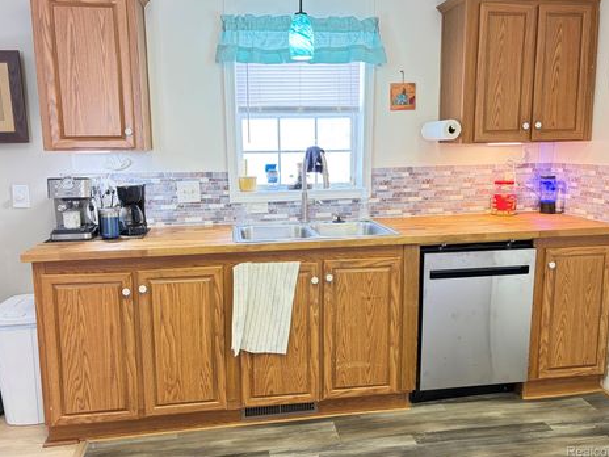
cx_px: 302
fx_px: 493
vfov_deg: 49.7
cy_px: 215
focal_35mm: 28
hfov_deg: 63.4
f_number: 1.6
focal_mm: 5.96
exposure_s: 1/60
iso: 320
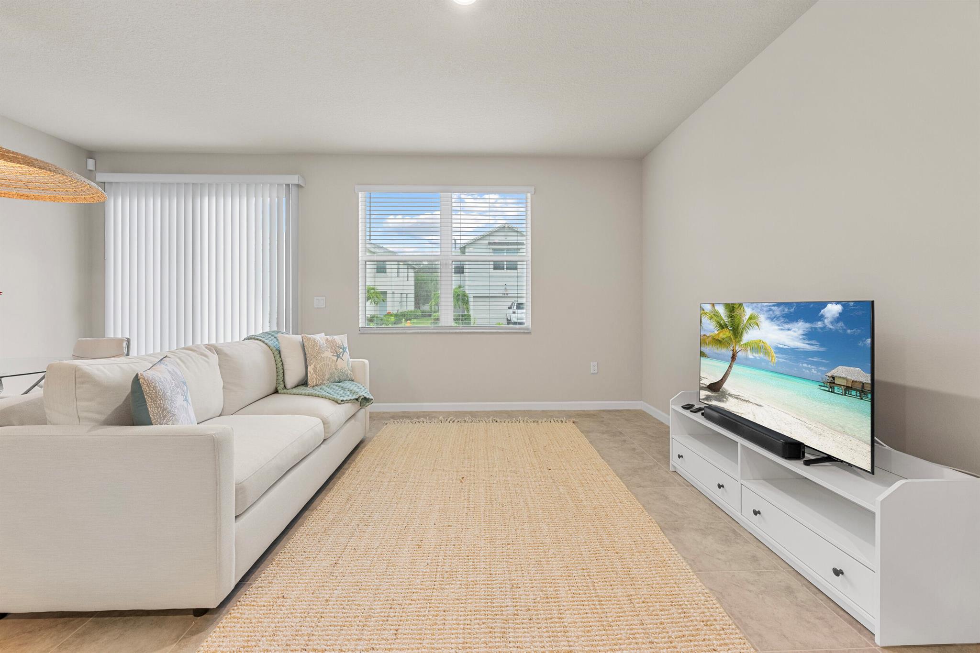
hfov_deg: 104.3
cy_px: 326
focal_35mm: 14
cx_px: 490
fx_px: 381
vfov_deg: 81.2
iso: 500
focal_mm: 14
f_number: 8
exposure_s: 1/8
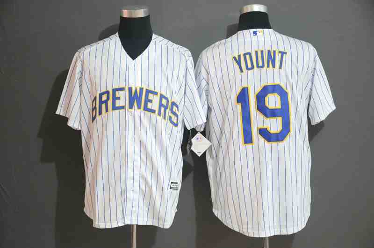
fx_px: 809
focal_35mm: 78
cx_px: 187
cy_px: 124
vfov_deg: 17.4
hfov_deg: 26.0
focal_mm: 52
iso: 4000
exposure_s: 1/20
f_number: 4.8
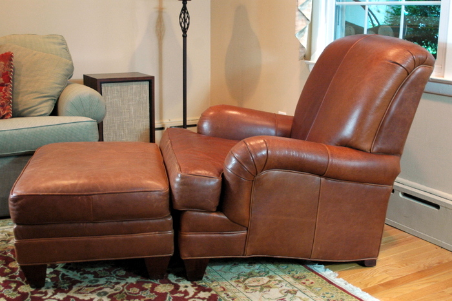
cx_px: 226
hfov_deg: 46.4
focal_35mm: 42
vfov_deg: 31.9
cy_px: 150
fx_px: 527
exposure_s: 1/30
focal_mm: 28
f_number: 3.5
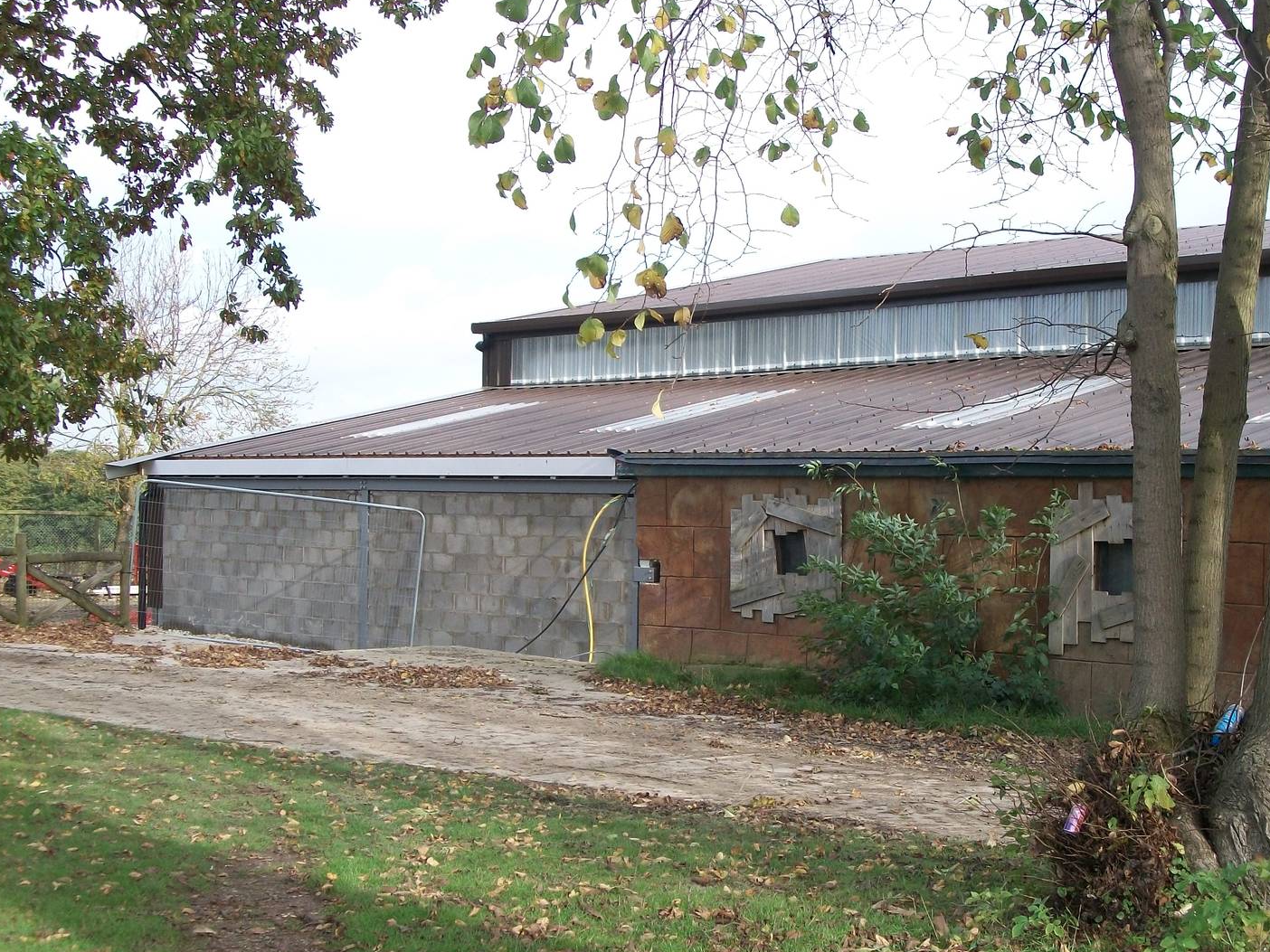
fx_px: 2091
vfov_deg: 25.7
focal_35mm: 57
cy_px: 504
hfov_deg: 33.7
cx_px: 716
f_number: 3.6
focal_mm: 8.8
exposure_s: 1/250
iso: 80
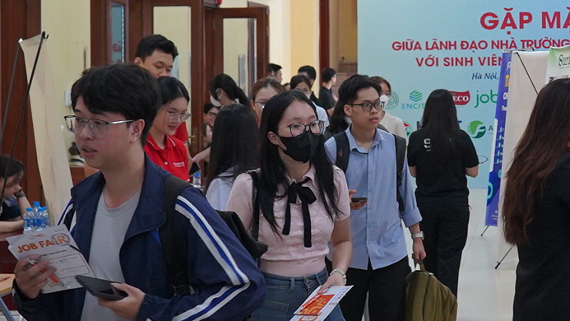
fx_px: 1648
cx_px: 407
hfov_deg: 19.5
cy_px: 55
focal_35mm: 109
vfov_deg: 11.1
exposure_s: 1/160
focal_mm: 24
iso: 2500
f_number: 4
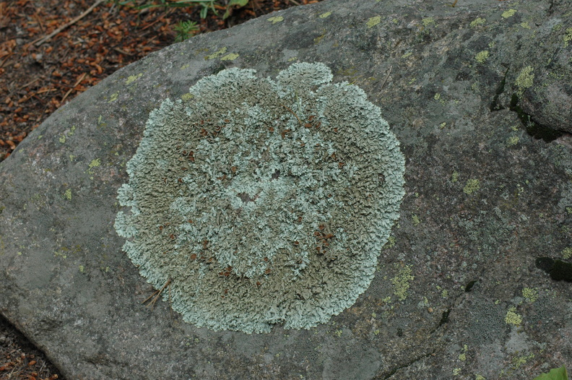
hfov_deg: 19.5
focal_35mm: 105
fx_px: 1666
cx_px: 286
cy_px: 190
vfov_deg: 13.0
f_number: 8
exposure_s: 1/250
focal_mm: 70
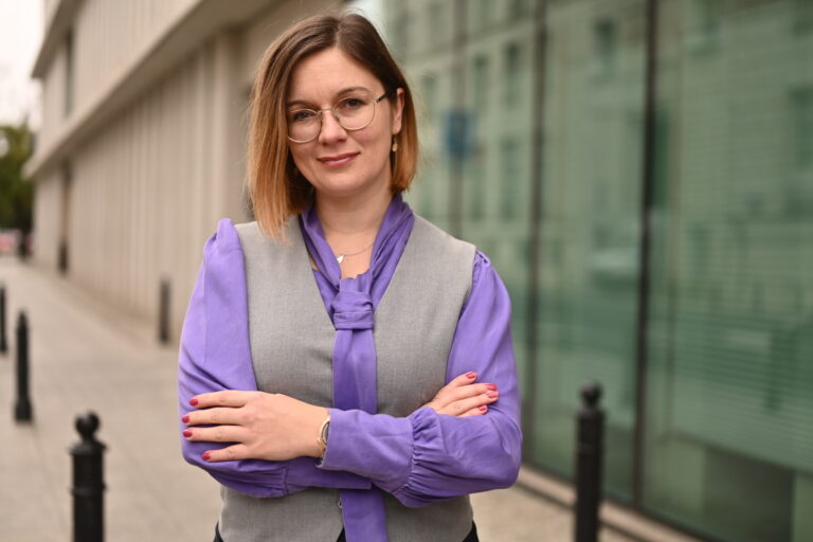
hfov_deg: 39.6
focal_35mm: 50
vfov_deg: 27.0
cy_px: 271
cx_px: 406
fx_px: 1129
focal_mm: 50
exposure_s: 1/400
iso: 160
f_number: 2
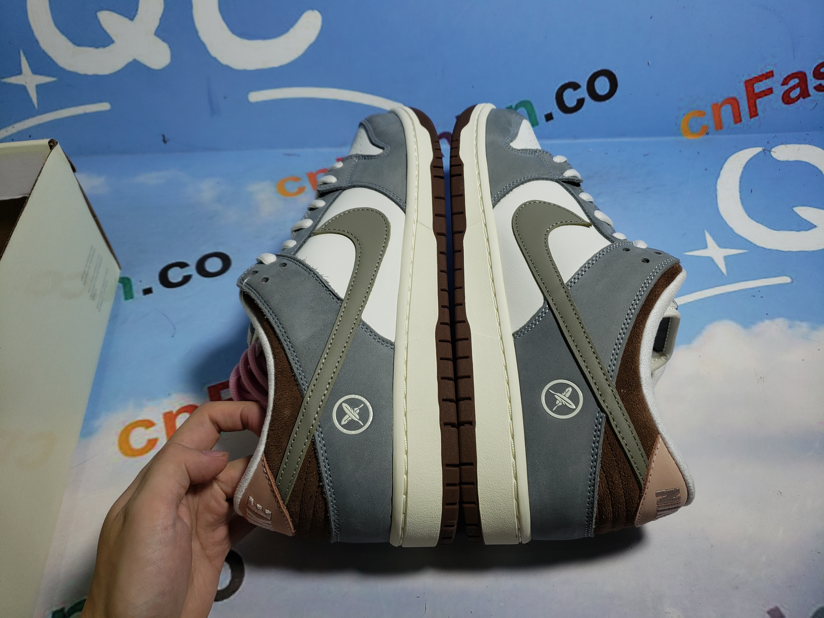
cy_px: 309
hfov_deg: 67.3
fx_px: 619
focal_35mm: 26
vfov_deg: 53.1
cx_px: 412
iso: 50
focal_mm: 4.3
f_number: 1.5
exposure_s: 1/726
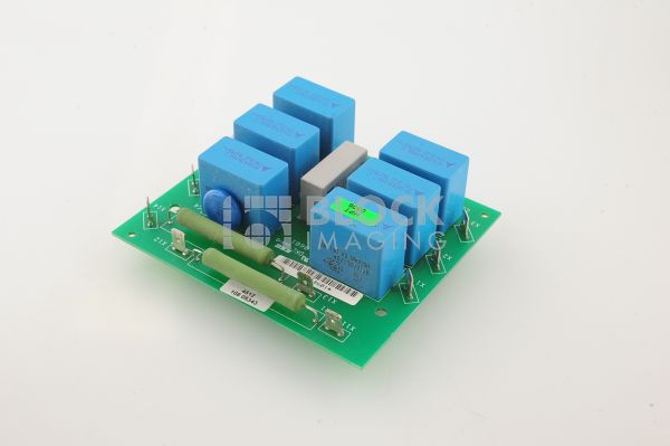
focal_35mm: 50
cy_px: 223
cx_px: 335
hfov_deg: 39.6
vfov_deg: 26.9
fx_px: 930
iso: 1600
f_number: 13
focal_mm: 50
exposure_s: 1/125
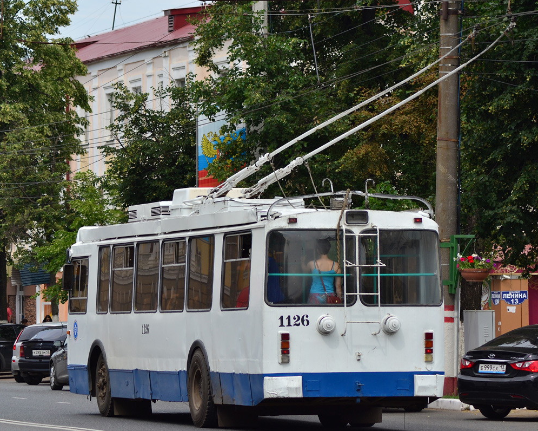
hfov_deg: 9.8
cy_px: 216
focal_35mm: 197
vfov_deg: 7.8
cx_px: 265
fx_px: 3137
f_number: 6.3
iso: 200
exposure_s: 1/800
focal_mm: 116
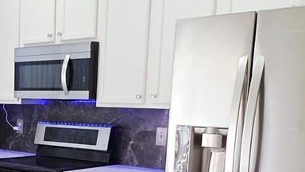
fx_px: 477
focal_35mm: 59
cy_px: 177
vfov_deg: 19.7
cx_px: -11
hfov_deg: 32.2
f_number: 1.9
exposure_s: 1/120
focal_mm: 2.2
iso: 200
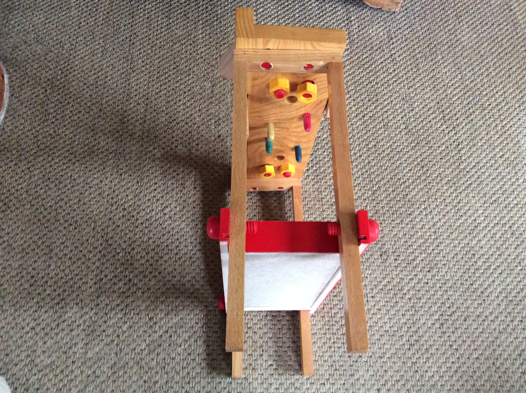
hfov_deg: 56.9
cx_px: 263
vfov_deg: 44.1
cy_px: 196
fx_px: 486
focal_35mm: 32
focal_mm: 3.3
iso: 250
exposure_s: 1/25
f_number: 2.4
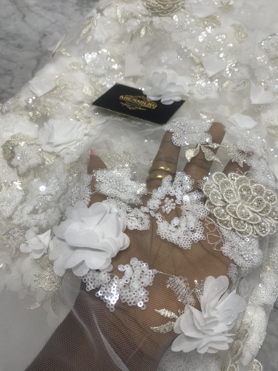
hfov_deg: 53.1
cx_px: 139
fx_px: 278
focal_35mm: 26
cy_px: 186
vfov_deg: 67.3
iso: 40
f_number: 1.8
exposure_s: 1/100
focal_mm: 4.25
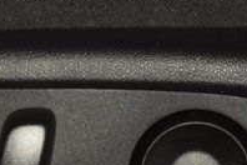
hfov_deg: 6.1
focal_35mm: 339
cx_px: 15
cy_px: 168
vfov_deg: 4.0
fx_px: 2326
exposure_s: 1/125
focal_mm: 70
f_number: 8
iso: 100
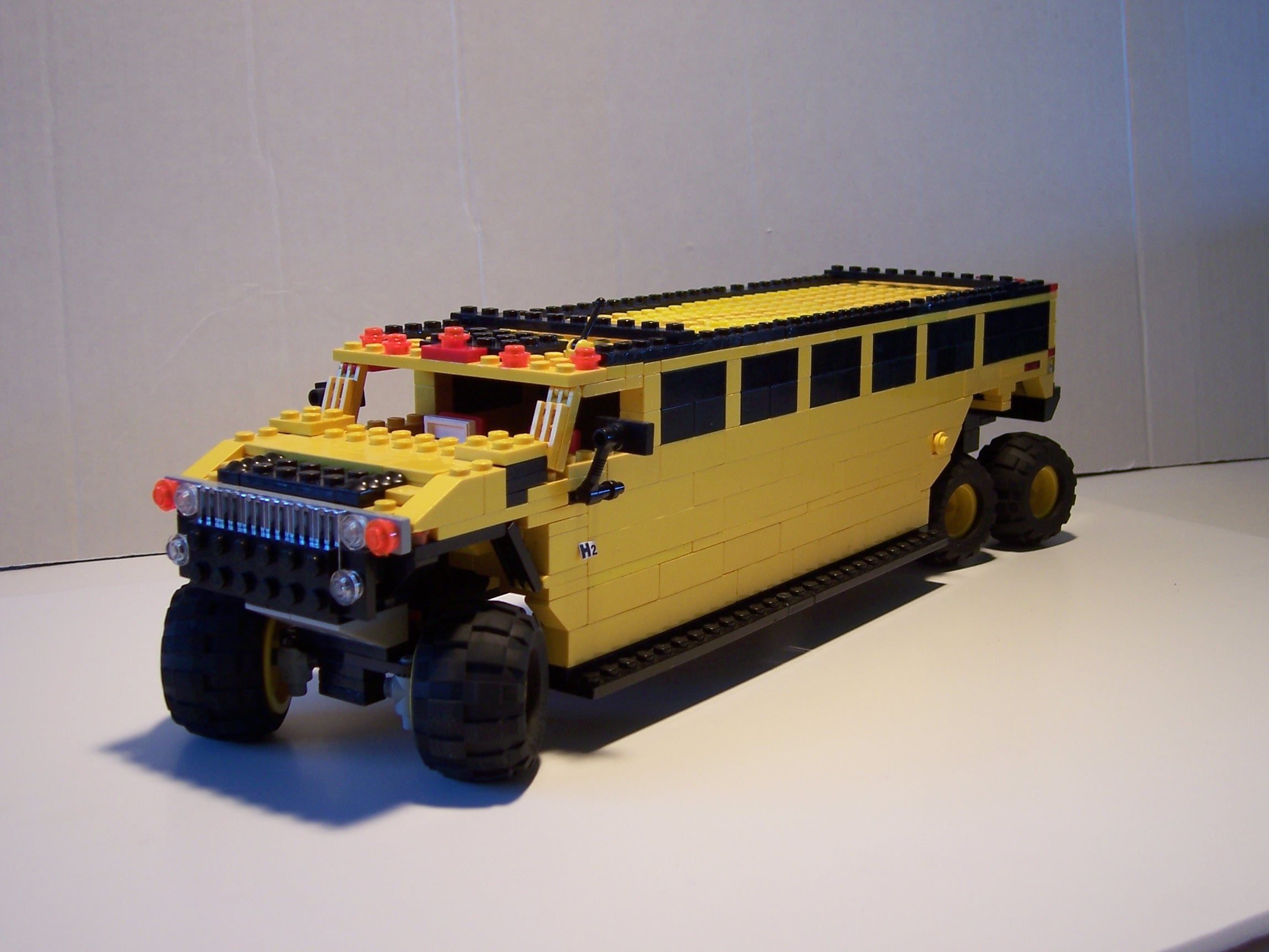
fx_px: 1613
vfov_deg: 32.9
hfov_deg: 42.9
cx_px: 634
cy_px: 476
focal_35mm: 44
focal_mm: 7.3
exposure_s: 1/30
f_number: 3.3
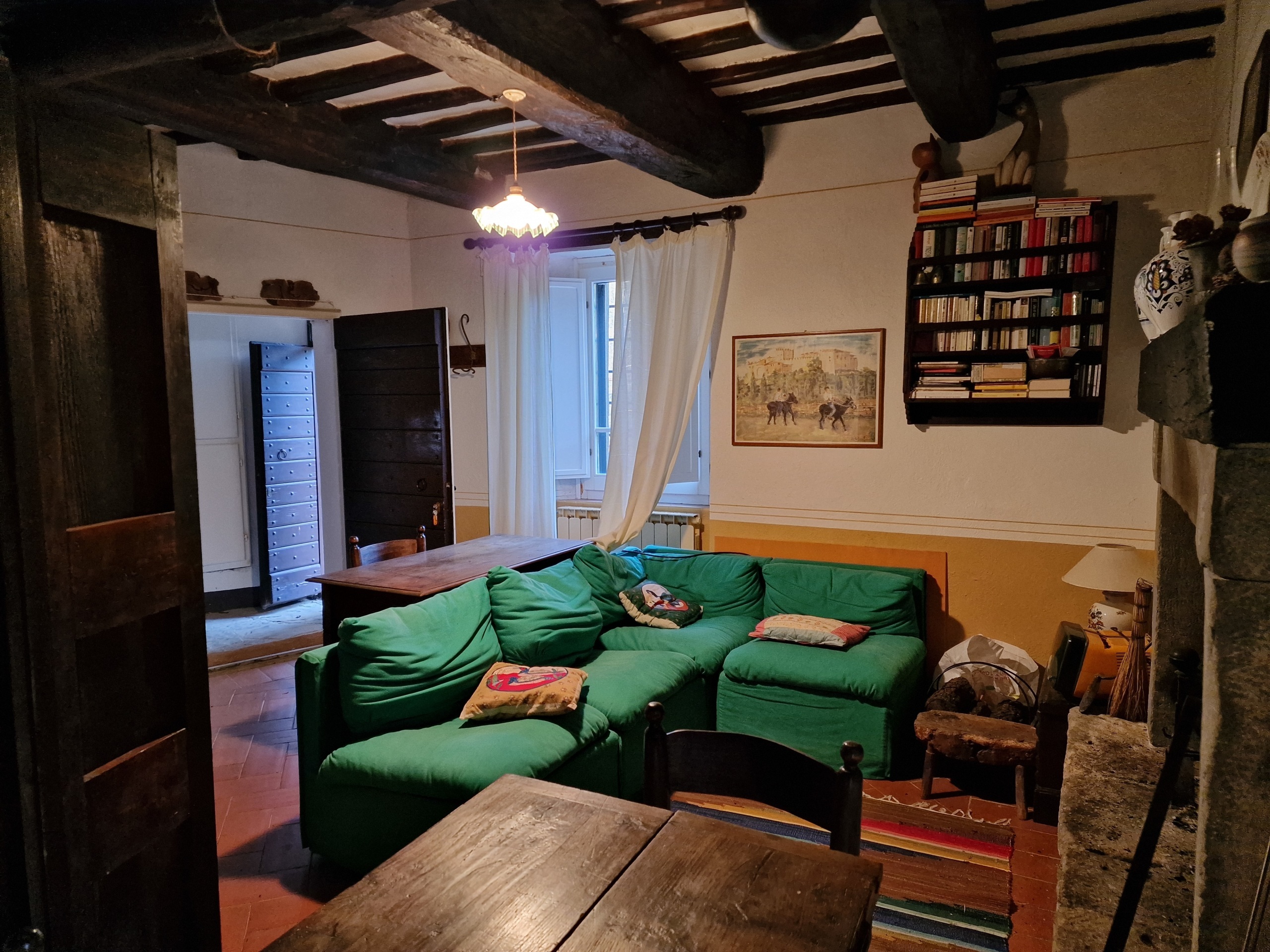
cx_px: 635
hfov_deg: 73.9
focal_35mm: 23
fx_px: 844
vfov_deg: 58.9
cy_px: 476
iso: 640
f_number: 1.8
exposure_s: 1/50
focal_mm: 6.4
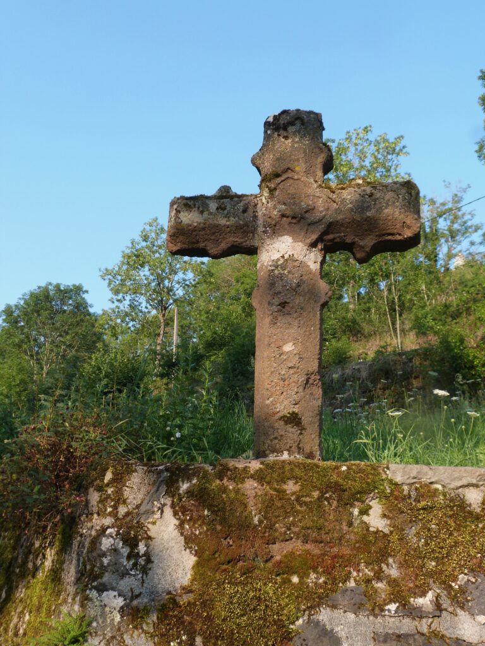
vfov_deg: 51.4
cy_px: 323
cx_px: 242
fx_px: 673
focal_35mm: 36
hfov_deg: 39.7
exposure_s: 1/200
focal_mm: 6.3
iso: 100
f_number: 4.5
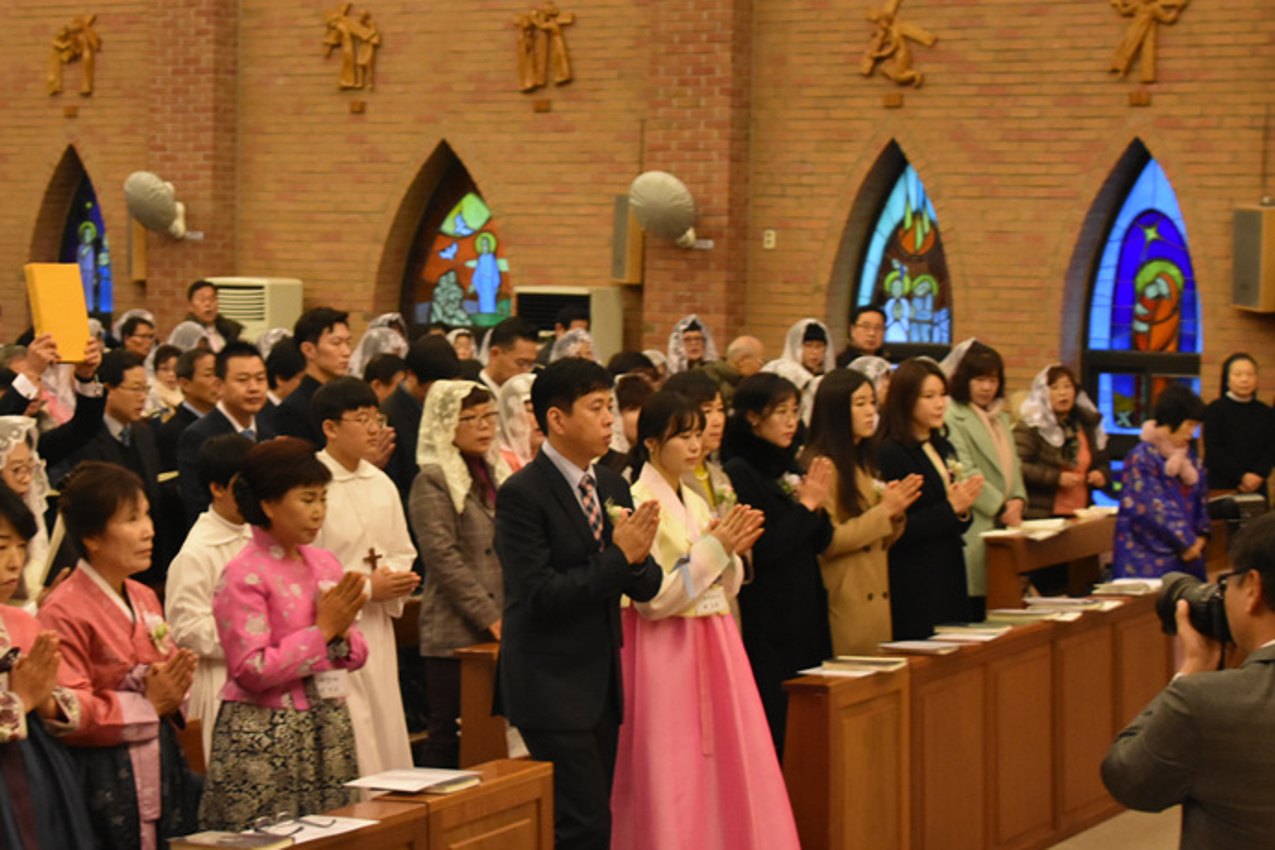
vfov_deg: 19.2
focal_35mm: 71
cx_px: 421
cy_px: 407
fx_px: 2514
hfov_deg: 28.3
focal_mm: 32
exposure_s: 1/60
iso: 2500
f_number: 4
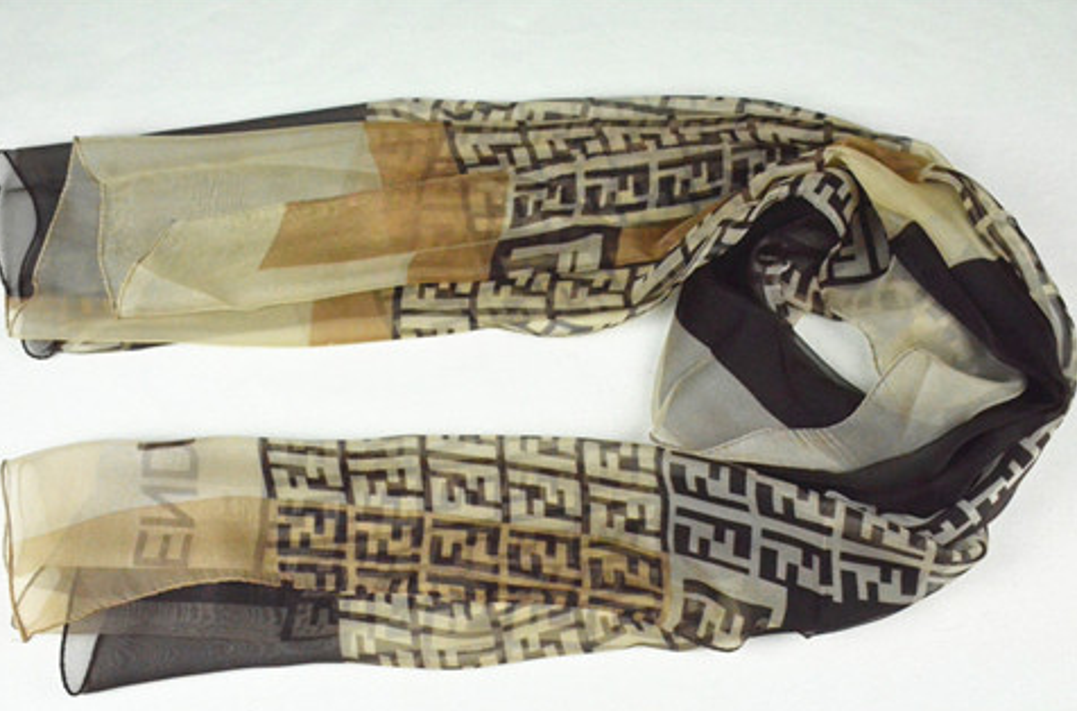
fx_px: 1268
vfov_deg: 31.3
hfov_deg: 46.0
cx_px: 538
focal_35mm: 43
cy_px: 367
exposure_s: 1/400
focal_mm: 27
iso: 6400
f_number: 11
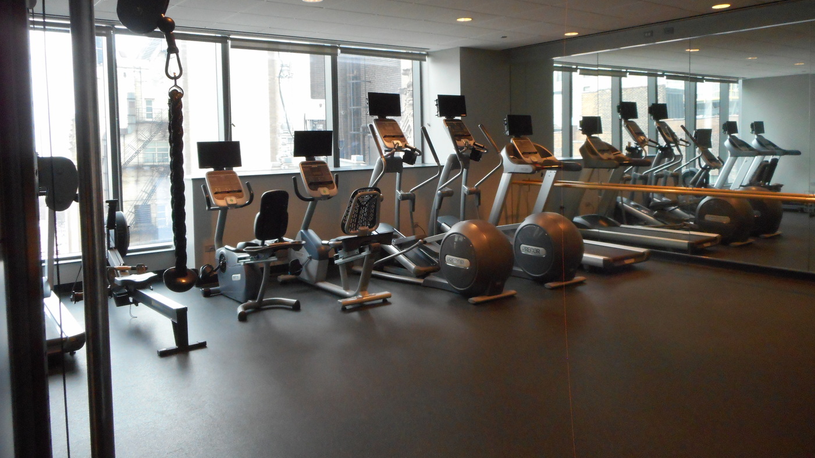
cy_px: 174
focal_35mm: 28
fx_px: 605
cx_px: 400
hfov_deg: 67.9
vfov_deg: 41.2
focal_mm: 4.5
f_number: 3.7
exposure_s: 1/30
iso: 400
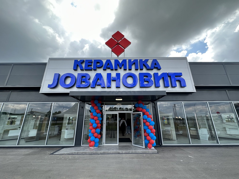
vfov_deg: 85.7
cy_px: 90
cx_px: 120
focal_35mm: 14
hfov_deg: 102.1
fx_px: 97
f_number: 2.2
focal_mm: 2.22
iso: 40
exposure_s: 1/812
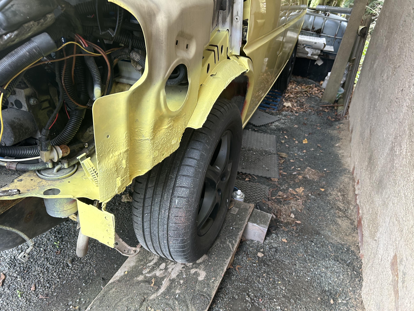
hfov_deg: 67.3
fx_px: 311
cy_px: 156
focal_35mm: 26
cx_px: 207
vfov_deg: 53.1
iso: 125
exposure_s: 1/80
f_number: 1.5
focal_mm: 5.7
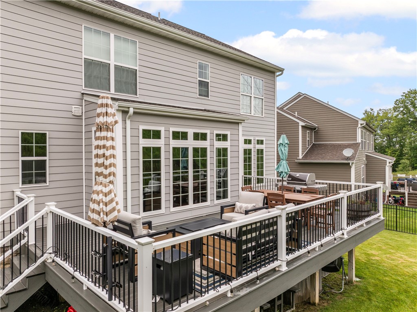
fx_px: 289
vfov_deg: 56.7
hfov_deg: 71.6
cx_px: 208
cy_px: 156
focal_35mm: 24
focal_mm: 12.29
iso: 150
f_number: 2.8
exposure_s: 1/100
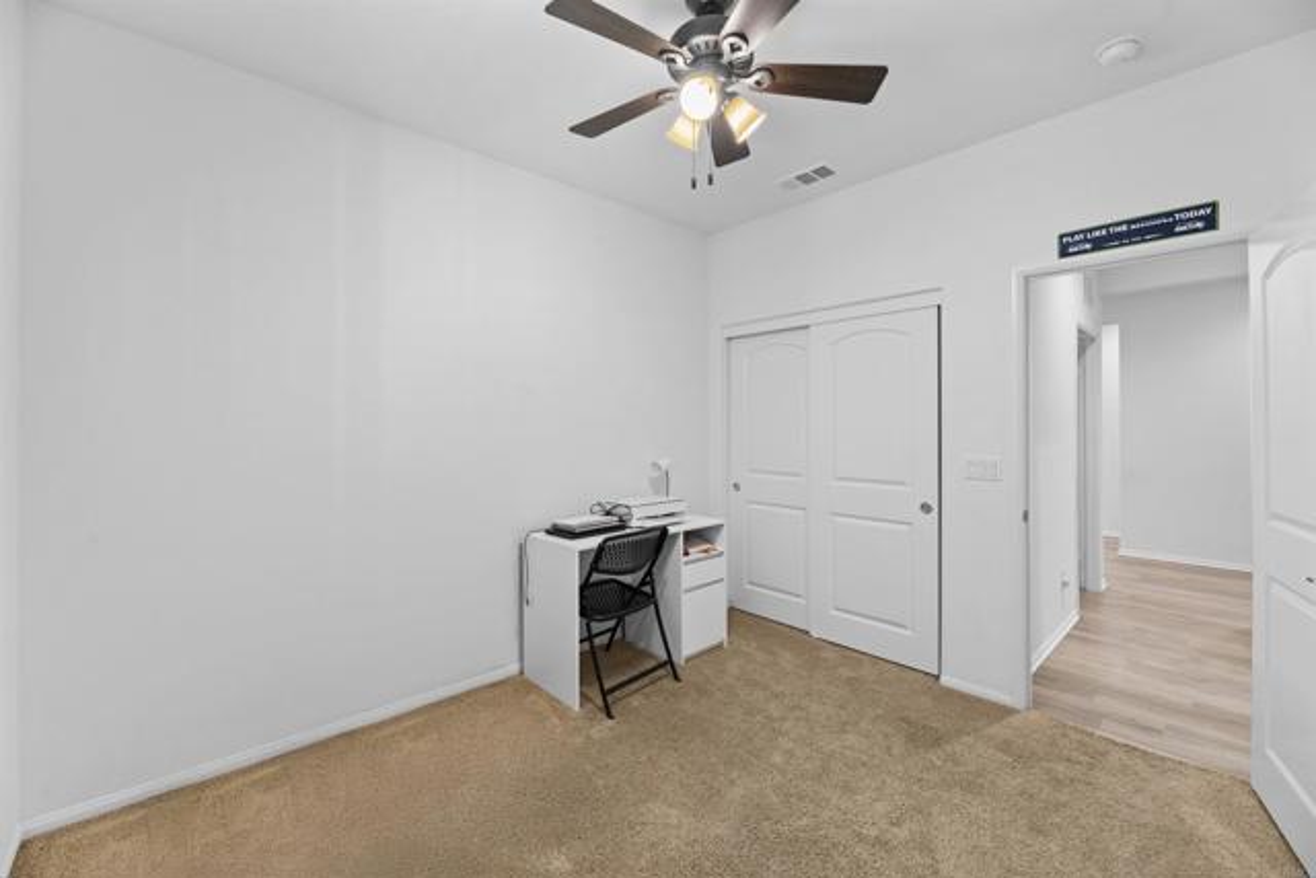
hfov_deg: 104.2
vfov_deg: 81.2
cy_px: 439
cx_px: 658
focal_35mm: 14
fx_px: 512
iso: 2000
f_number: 8
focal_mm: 14
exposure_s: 1/20
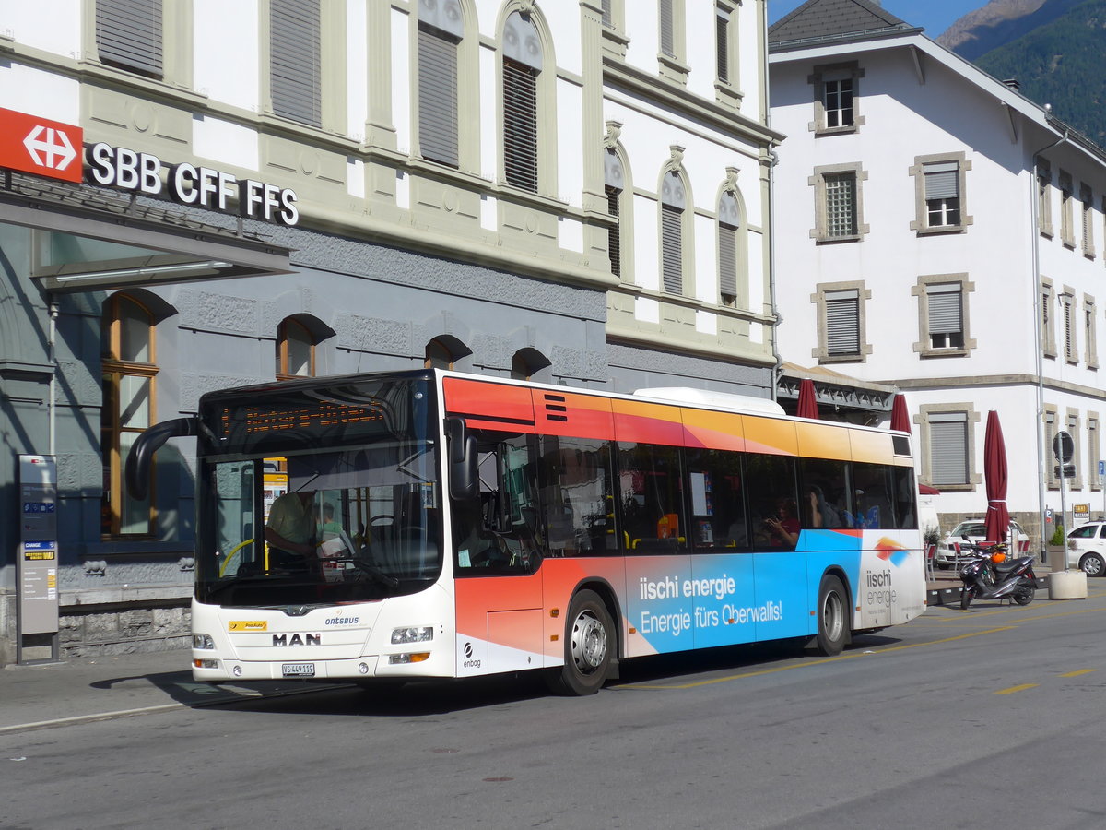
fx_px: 1981
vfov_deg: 23.7
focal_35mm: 62
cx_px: 553
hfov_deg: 31.2
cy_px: 415
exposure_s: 1/1600
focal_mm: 12.7
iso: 80
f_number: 3.7
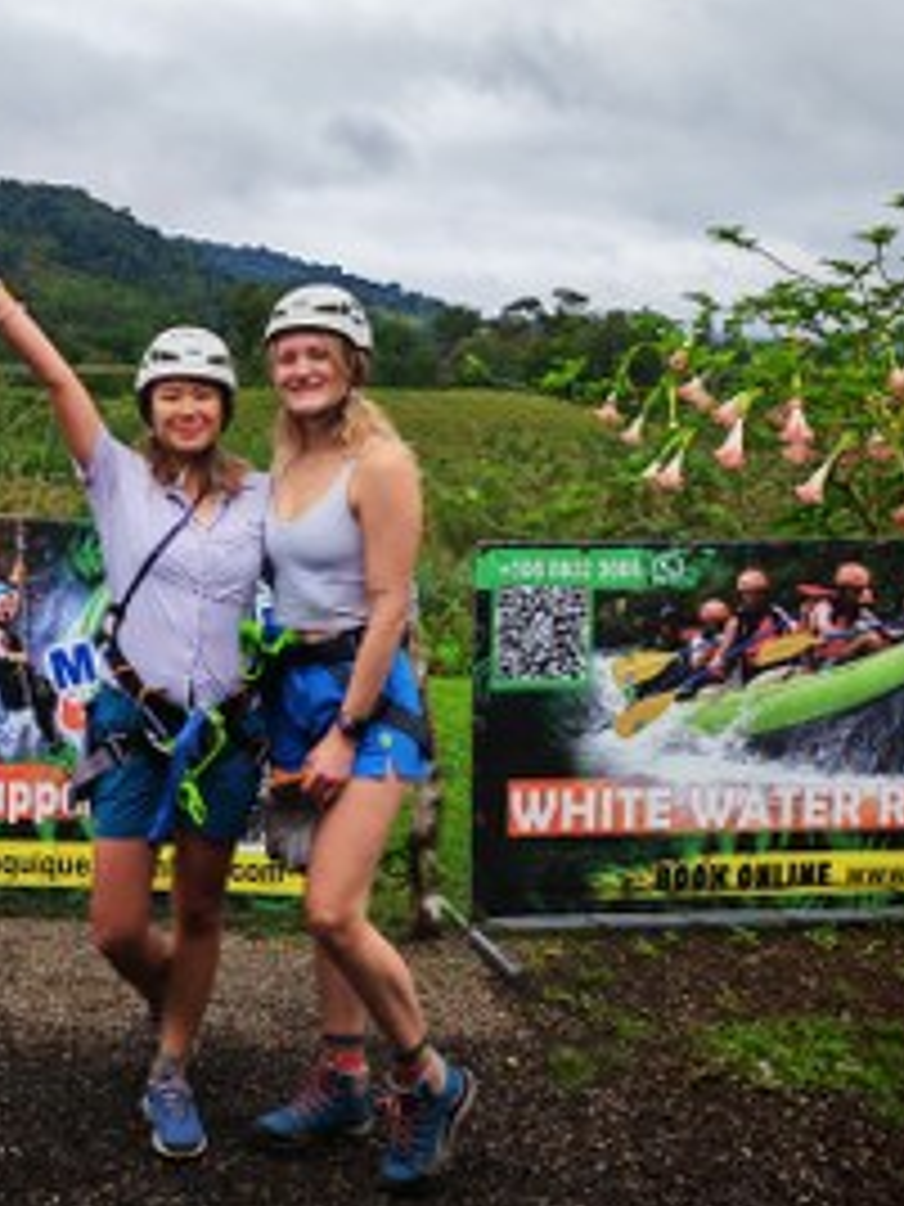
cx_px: 130
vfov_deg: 43.9
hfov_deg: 32.3
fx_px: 1497
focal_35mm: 43
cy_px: 603
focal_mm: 6.12
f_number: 1.9
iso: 50
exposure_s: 1/510
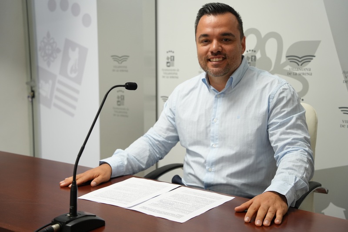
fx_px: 416
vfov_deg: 31.2
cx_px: 174
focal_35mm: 43
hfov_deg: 45.4
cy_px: 116
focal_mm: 43
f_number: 4
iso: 1600
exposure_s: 1/160
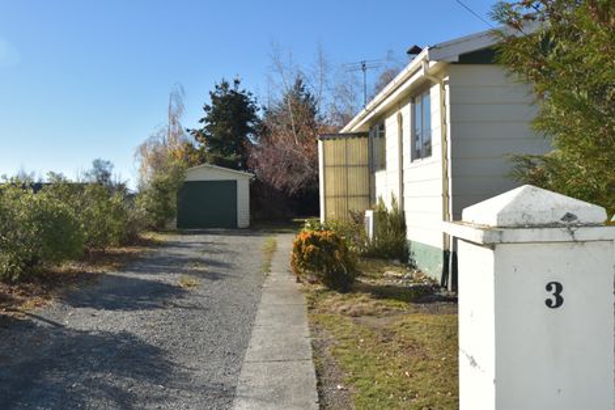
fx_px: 538
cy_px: 205
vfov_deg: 41.7
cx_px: 308
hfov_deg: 59.5
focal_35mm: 32
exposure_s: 1/200
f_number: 10
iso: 100
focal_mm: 21
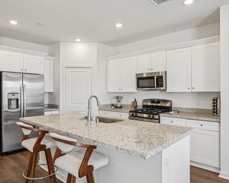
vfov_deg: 56.8
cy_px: 90
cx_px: 115
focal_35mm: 25
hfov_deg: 68.1
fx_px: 169
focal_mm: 16
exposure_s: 1/20
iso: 400
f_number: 8
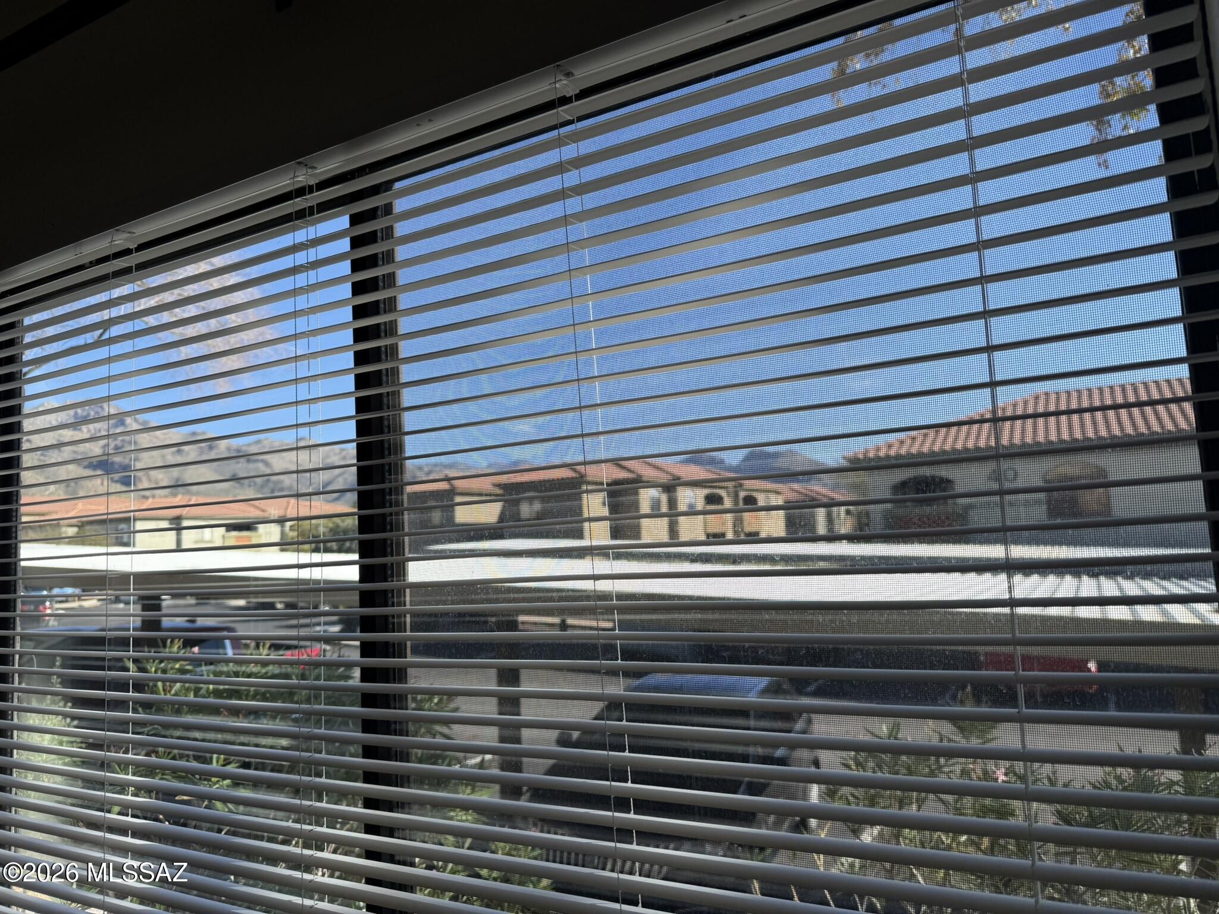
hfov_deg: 71.6
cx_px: 610
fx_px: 845
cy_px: 457
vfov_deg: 56.8
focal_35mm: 24
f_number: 1.78
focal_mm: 6.76
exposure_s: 1/2299
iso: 80
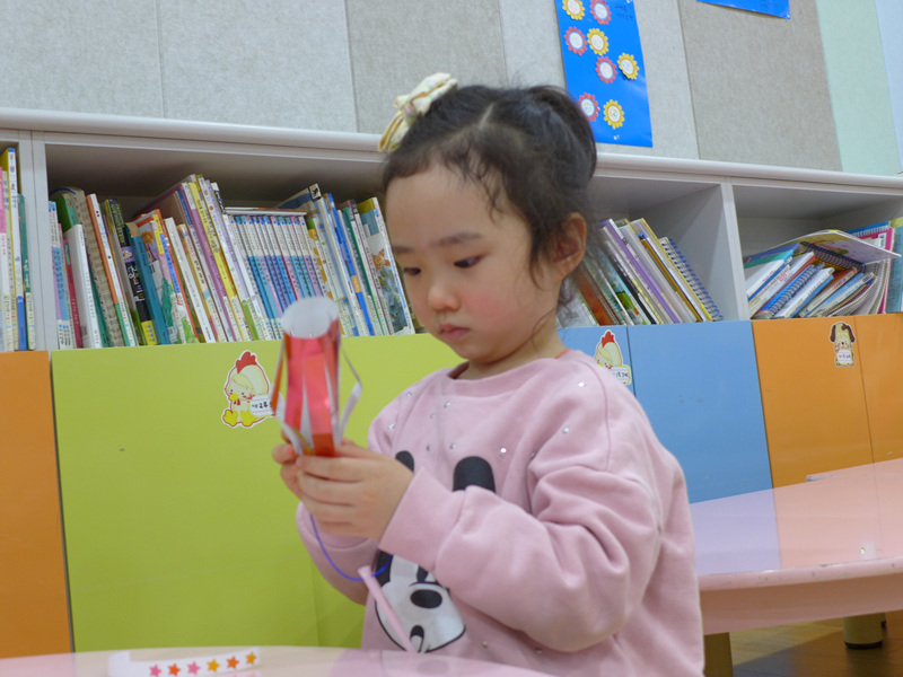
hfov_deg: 43.9
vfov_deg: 33.6
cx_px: 452
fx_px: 1122
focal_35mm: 43
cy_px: 338
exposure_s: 1/80
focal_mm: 8.4
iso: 160
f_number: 1.8
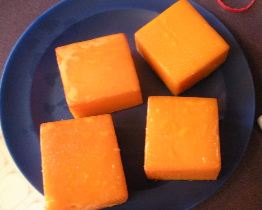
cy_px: 106
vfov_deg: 39.2
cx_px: 138
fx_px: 295
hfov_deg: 47.9
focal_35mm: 38
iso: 400
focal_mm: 6.3
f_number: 3.5
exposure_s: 1/8.5
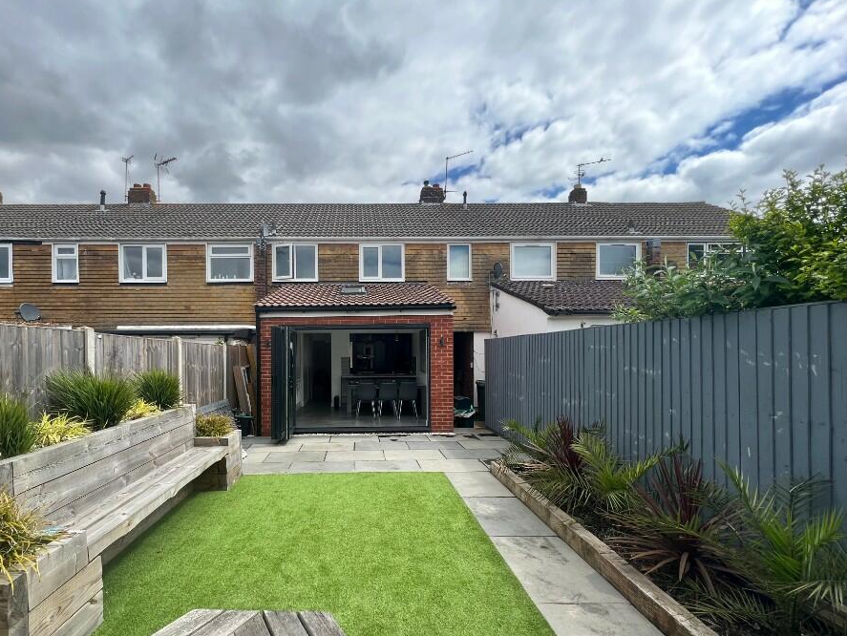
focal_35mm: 15
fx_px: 367
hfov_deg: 97.5
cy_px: 361
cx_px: 363
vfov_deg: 81.3
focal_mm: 1.57
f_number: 1.8
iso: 32
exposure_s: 1/896
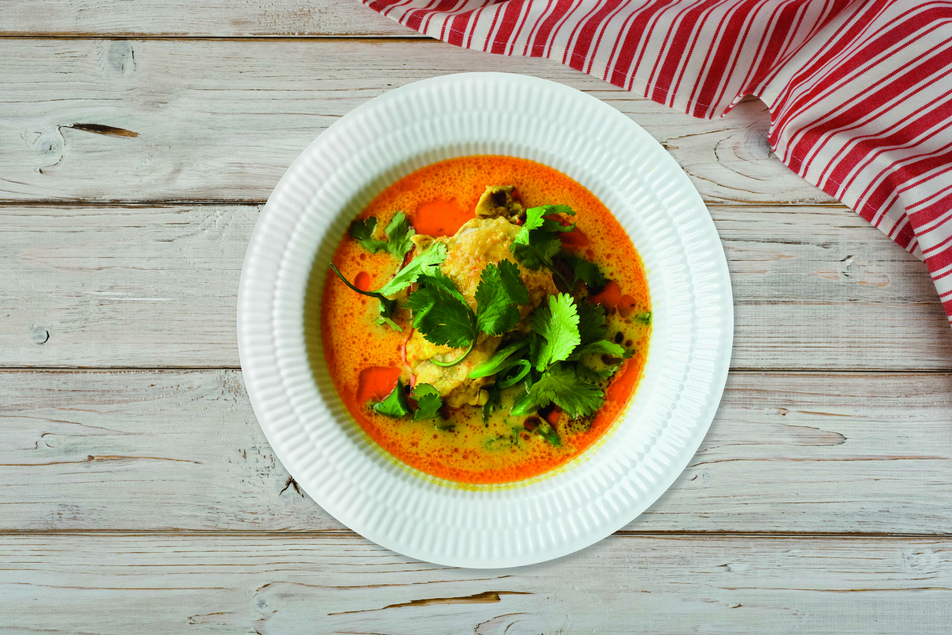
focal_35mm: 50
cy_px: 318
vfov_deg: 27.0
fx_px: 1323
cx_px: 476
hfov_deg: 39.6
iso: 1000
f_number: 4.5
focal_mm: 50
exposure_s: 1/160
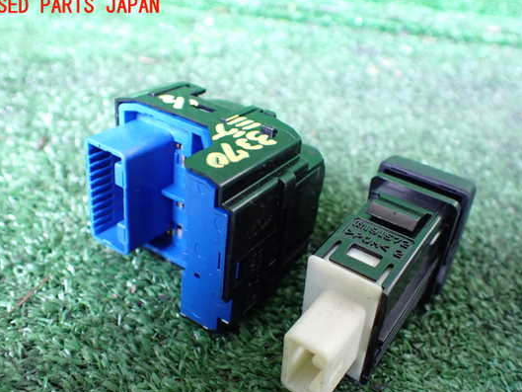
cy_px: 216
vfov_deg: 41.8
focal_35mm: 34
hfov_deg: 53.9
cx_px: 276
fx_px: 513
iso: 800
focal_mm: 5.4
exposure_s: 1/40
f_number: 2.3
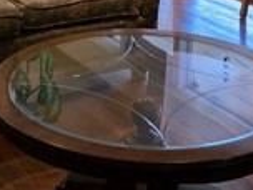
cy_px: -35
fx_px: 709
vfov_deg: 14.8
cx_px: 53
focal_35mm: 97
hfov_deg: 20.0
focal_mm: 6.3
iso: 800
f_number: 1.7
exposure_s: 1/120
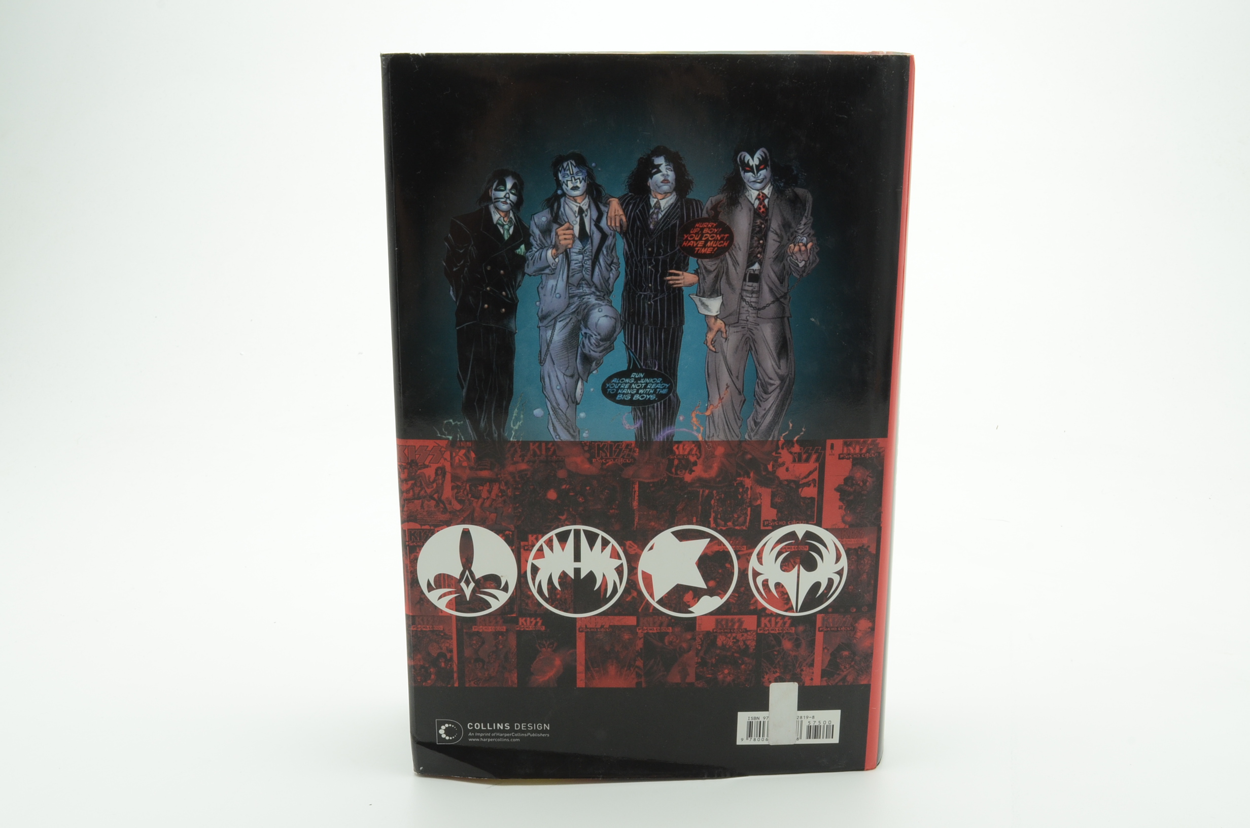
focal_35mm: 40
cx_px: 625
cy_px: 414
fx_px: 1403
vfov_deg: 32.9
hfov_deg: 48.0
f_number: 18
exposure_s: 1/125
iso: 400
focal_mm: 27
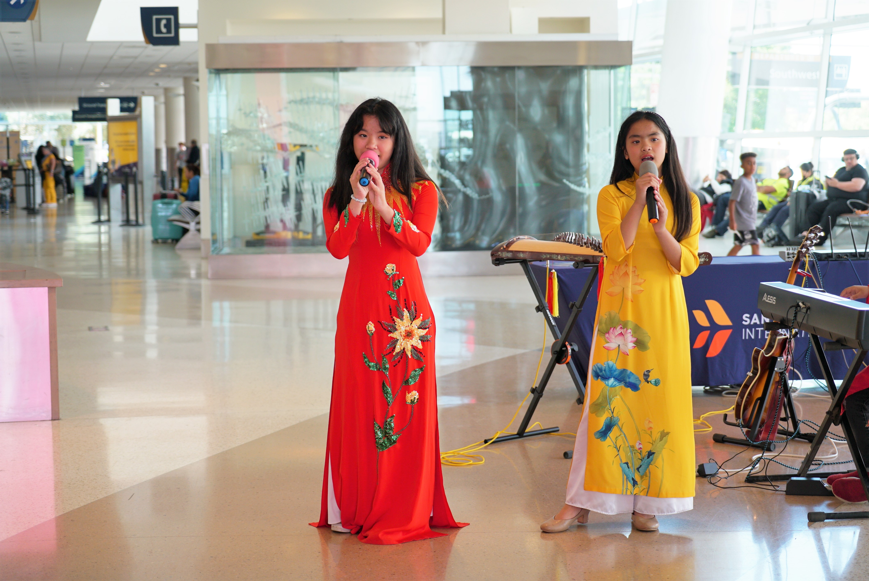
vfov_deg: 19.5
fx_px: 1691
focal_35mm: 70
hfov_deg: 28.8
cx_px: 434
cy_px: 290
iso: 250
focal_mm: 70
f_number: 4
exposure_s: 1/80
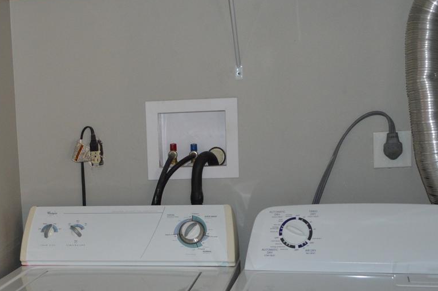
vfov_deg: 18.7
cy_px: 227
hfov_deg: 27.7
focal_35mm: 72
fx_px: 875
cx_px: 111
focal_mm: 18
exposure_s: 1/60
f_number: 3.5
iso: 560
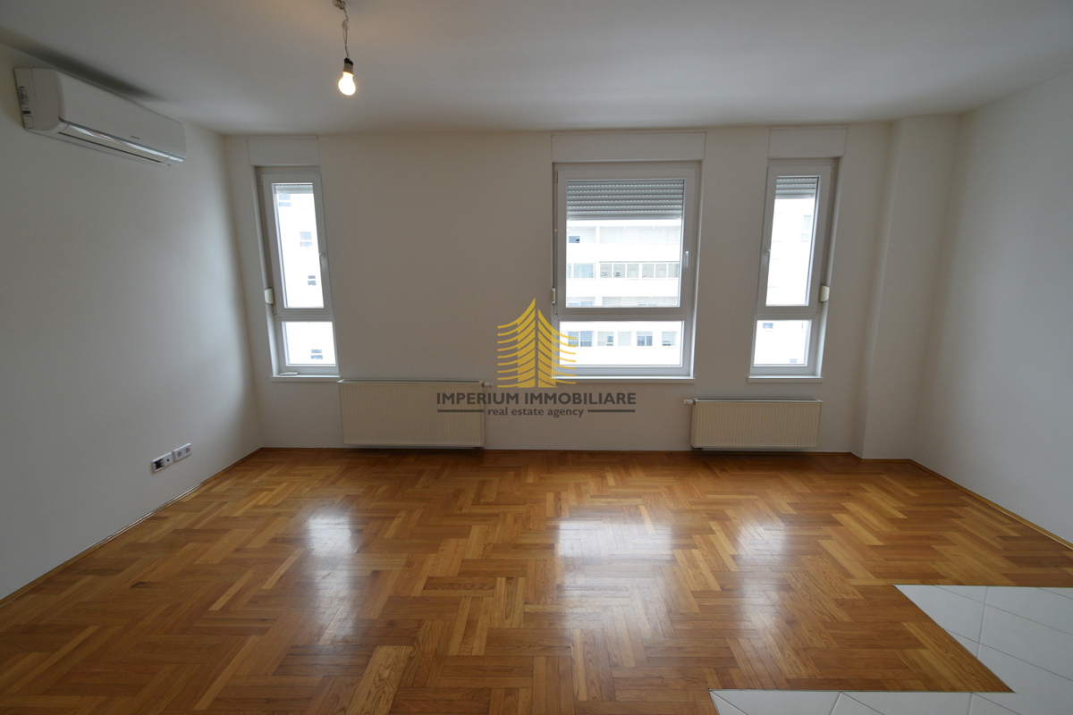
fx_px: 447
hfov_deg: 100.4
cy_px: 358
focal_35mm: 15
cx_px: 536
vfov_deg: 77.3
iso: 360
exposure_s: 1/30
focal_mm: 10
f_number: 10
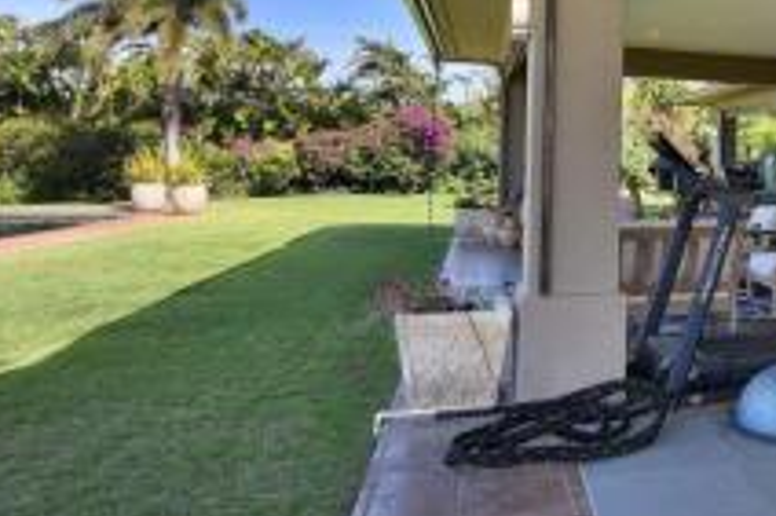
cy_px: 159
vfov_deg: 36.3
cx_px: 769
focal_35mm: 36
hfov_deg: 45.3
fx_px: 775
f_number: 16
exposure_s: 1/20
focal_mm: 16
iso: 450
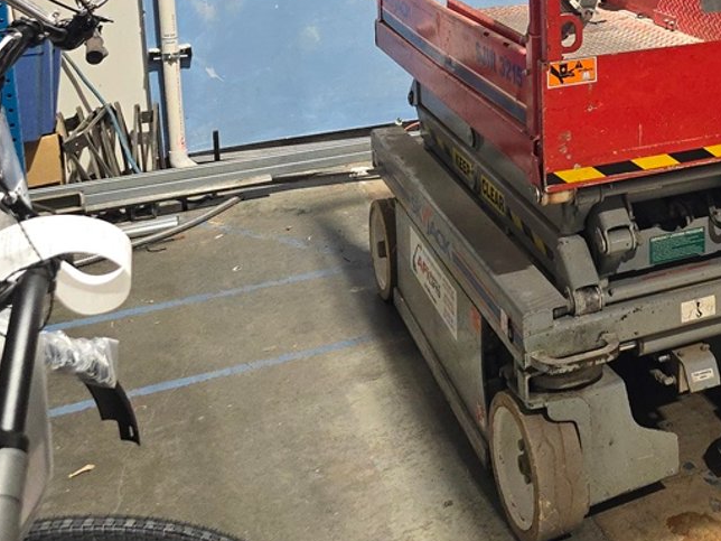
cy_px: -44
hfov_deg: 32.5
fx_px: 1125
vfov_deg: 25.2
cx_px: 732
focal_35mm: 54
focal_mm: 6.3
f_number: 1.7
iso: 400
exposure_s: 1/120
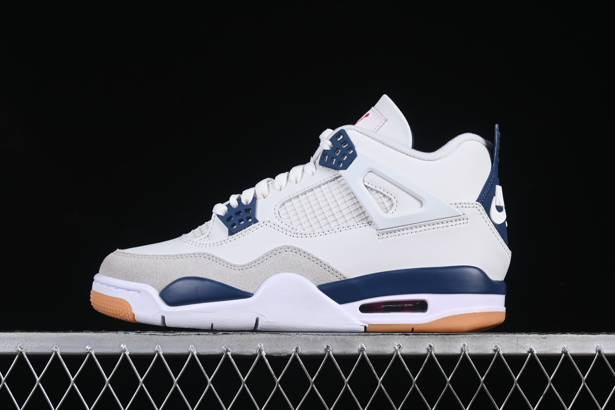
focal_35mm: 75
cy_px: 205
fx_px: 1281
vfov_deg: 18.2
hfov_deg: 27.0
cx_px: 308
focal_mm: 50
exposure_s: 1/80
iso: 160
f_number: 8
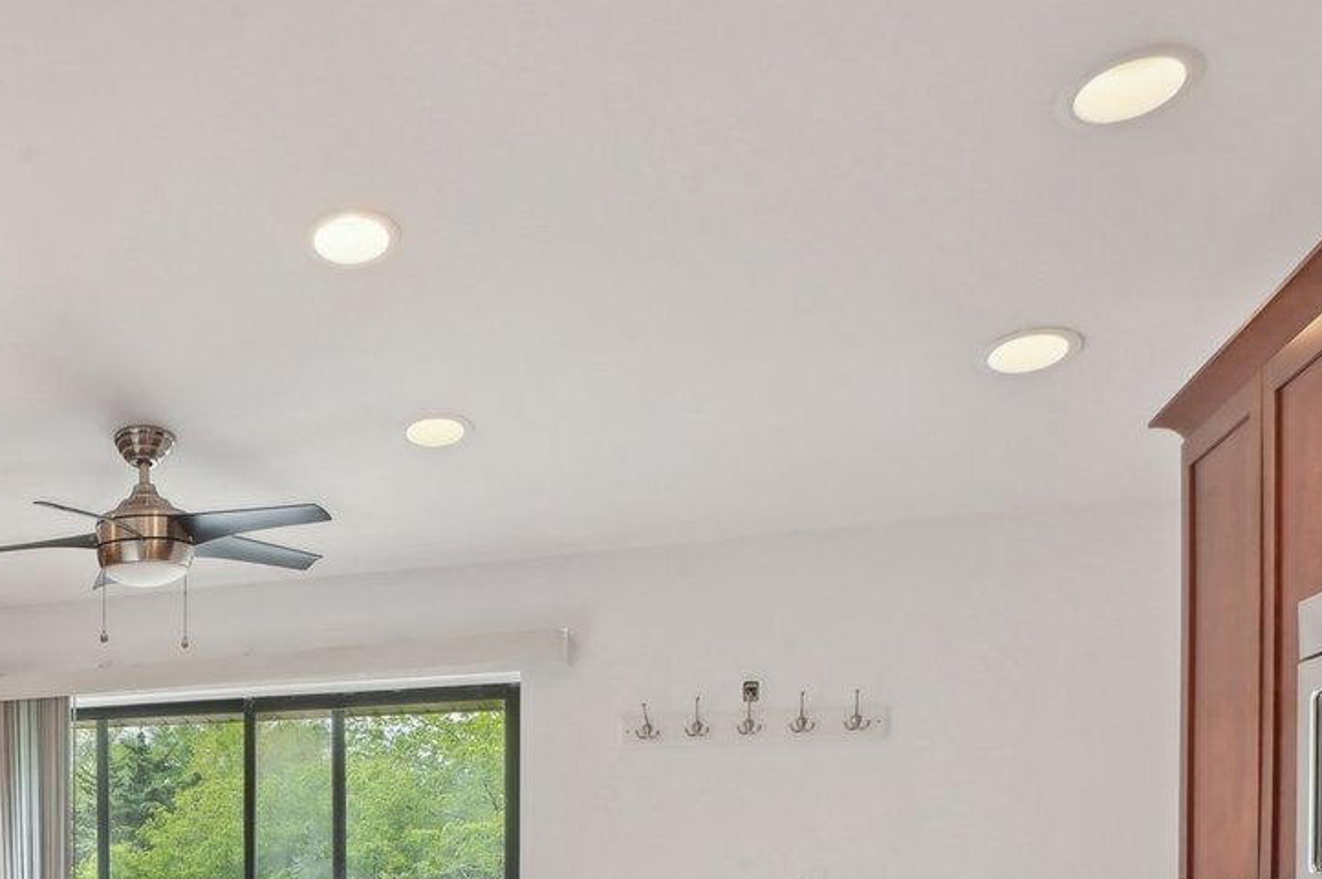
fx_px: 1321
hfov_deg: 46.3
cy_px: 927
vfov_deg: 33.0
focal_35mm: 36
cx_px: 59
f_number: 13
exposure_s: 1/15
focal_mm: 16
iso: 400
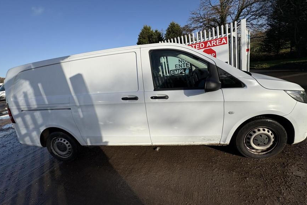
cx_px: 153
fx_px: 128
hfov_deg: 100.4
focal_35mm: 15
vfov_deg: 77.2
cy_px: 95
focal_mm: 2.22
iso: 50
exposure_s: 1/2874
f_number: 2.2
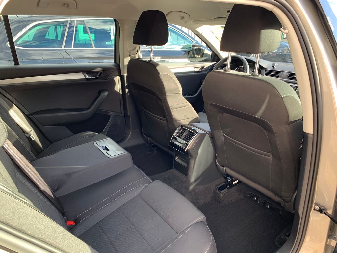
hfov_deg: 67.3
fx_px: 253
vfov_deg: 53.1
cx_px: 168
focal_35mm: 26
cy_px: 126
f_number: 1.8
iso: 50
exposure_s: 1/121
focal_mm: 4.25
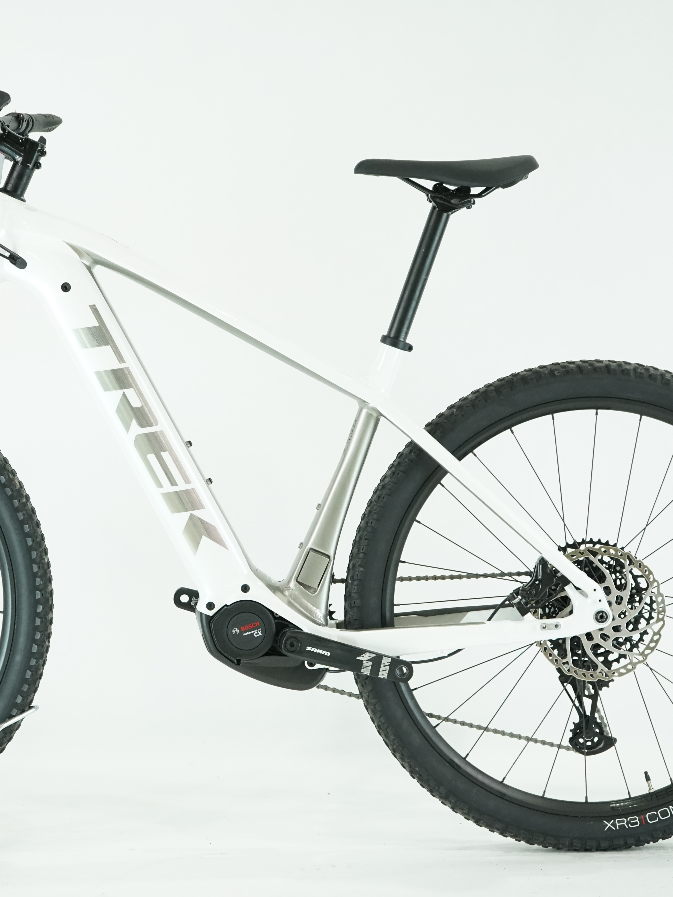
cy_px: 446
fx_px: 2333
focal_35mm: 90
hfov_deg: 16.4
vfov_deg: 21.8
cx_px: 208
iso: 2000
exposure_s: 1/200
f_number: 5.6
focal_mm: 62
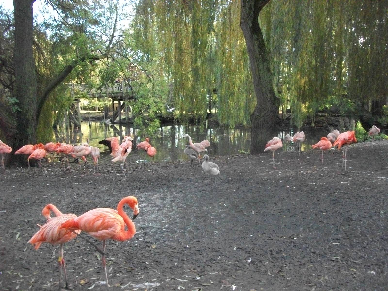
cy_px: 146
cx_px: 194
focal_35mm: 32
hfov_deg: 56.8
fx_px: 359
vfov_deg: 44.2
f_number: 2.9
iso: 800
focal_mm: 5.7
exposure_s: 1/400
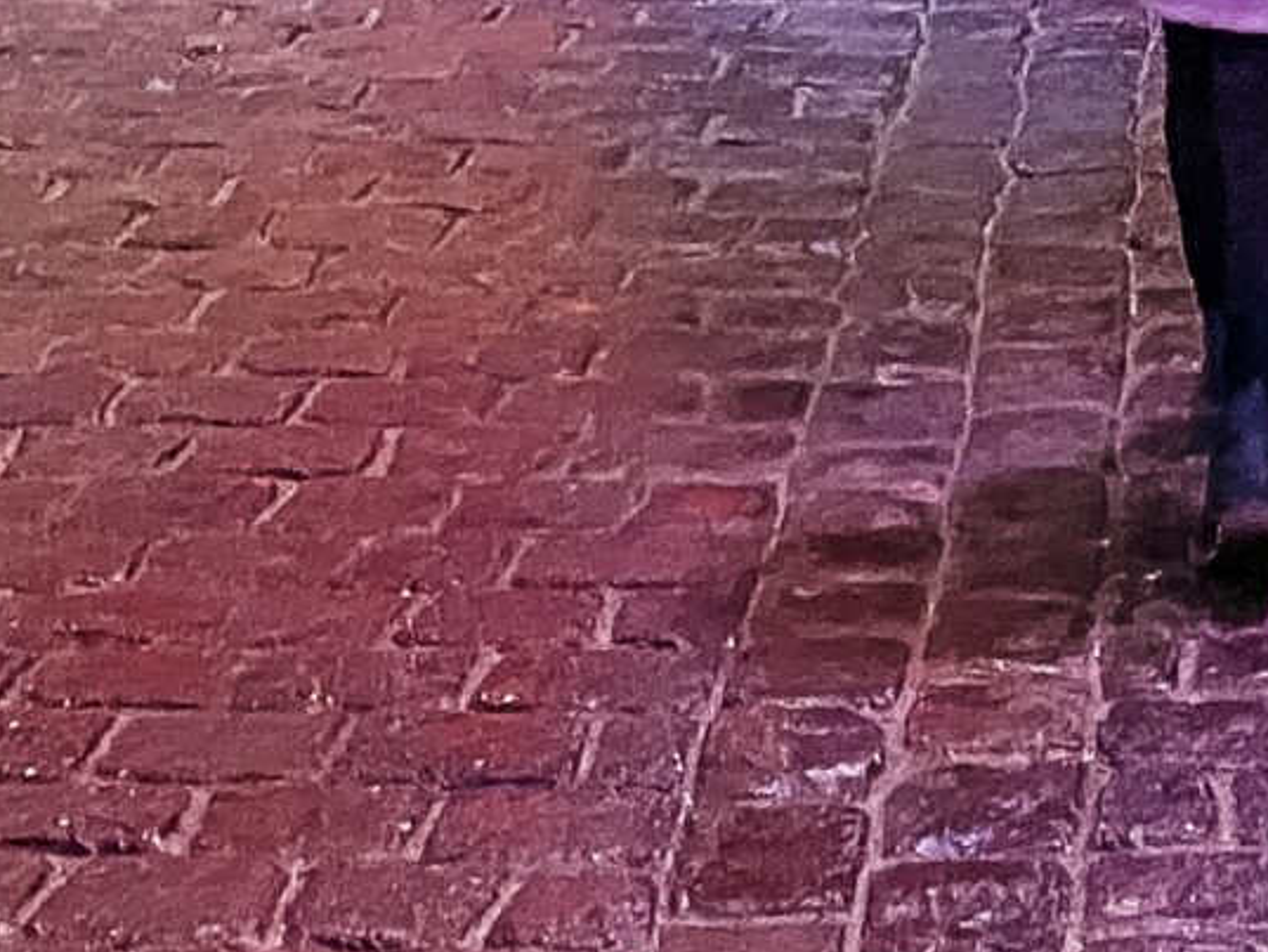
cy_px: -1252
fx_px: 4543
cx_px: 1181
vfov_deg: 10.5
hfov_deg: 15.7
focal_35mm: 124
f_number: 1.8
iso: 640
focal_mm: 4.25
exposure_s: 1/30
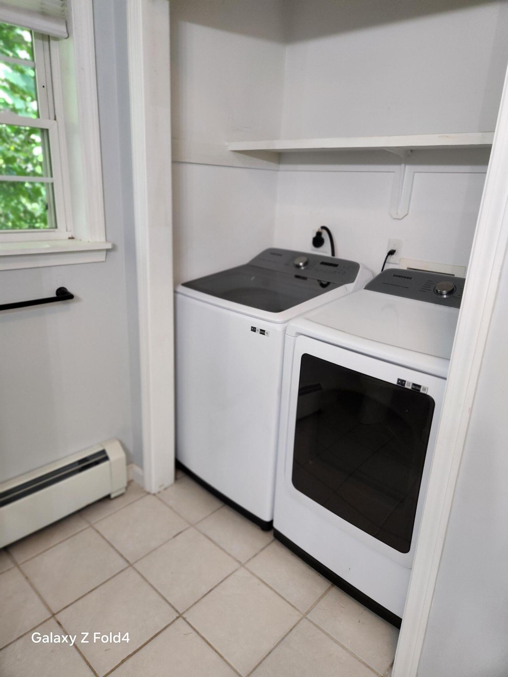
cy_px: 338
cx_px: 254
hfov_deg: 58.9
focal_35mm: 23
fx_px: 450
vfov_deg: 73.9
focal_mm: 5.4
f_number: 1.8
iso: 320
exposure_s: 1/120
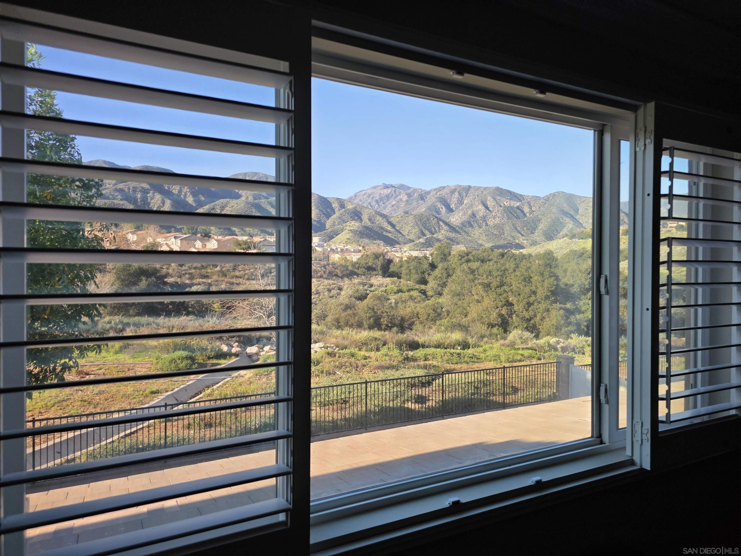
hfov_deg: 73.9
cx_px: 370
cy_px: 278
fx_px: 492
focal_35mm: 23
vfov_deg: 58.9
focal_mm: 6.3
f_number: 1.7
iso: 25
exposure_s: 1/359
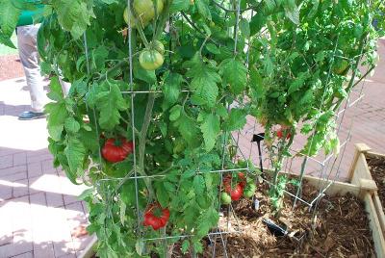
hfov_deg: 67.3
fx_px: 289
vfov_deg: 48.1
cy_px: 129
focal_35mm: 27
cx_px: 192
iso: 200
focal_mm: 18
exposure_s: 1/60
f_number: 8
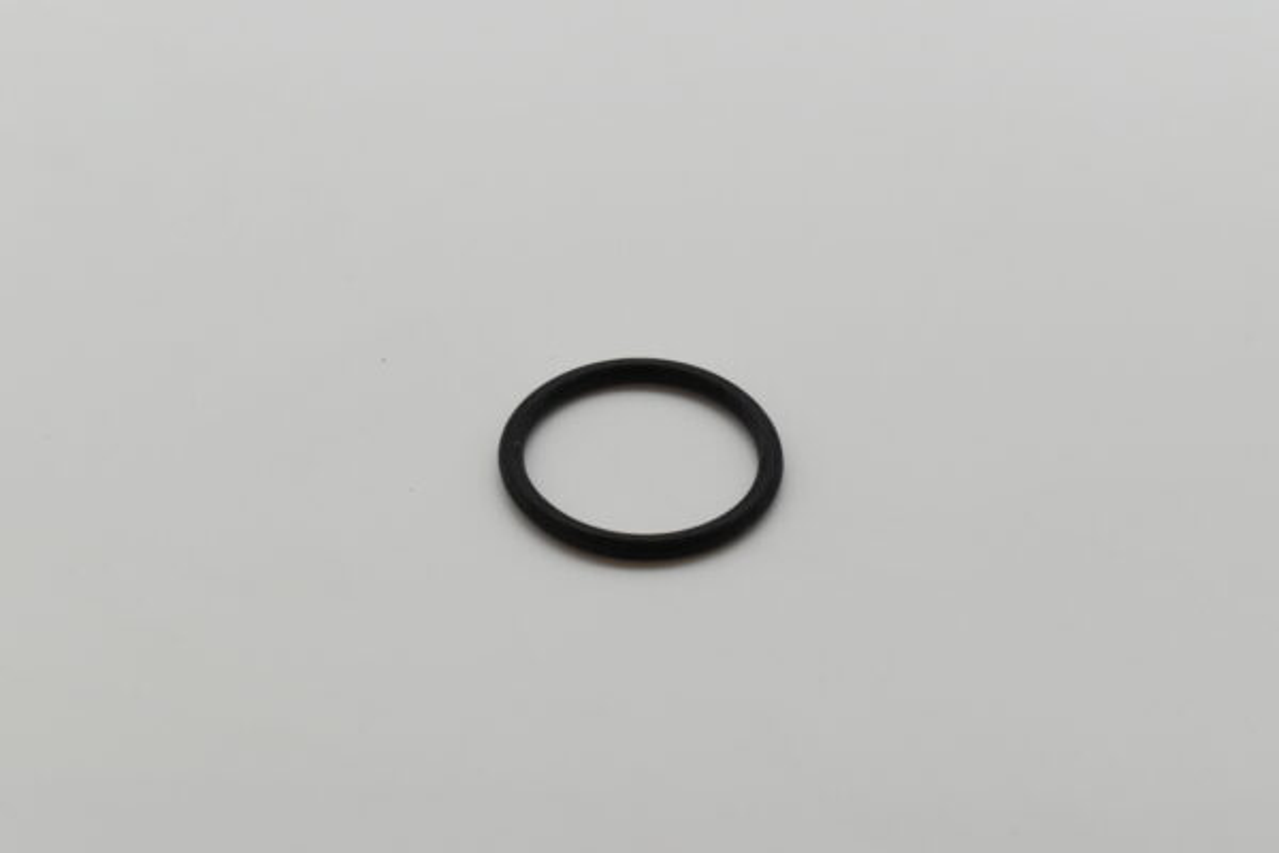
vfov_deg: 16.6
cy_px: 426
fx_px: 2931
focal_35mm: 82
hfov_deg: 24.6
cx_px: 640
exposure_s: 1/2000
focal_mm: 55
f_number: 8
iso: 1600
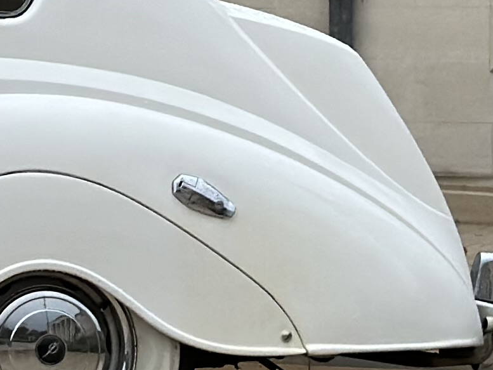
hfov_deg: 7.4
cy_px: 8
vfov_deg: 6.0
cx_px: -685
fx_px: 3547
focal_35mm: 249
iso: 80
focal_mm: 6.86
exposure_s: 1/1145
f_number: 1.78
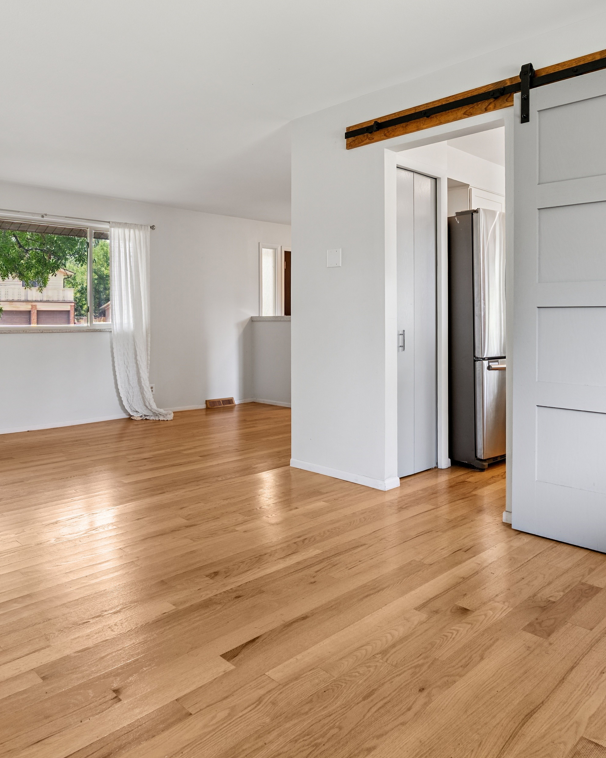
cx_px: 288
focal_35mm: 26
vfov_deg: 65.7
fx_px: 583
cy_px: 324
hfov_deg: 54.9
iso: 400
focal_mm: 16
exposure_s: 1/8
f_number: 8
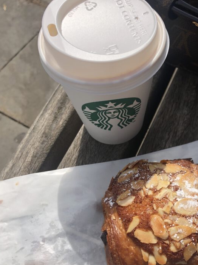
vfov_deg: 45.7
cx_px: 136
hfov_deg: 34.7
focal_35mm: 41
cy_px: 151
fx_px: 313
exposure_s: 1/2288
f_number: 1.8
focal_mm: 3.99
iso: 20
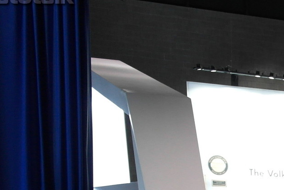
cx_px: 541
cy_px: 366
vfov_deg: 10.6
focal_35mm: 120
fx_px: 947
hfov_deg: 14.6
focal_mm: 20
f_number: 3.5
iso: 400
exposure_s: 1/60
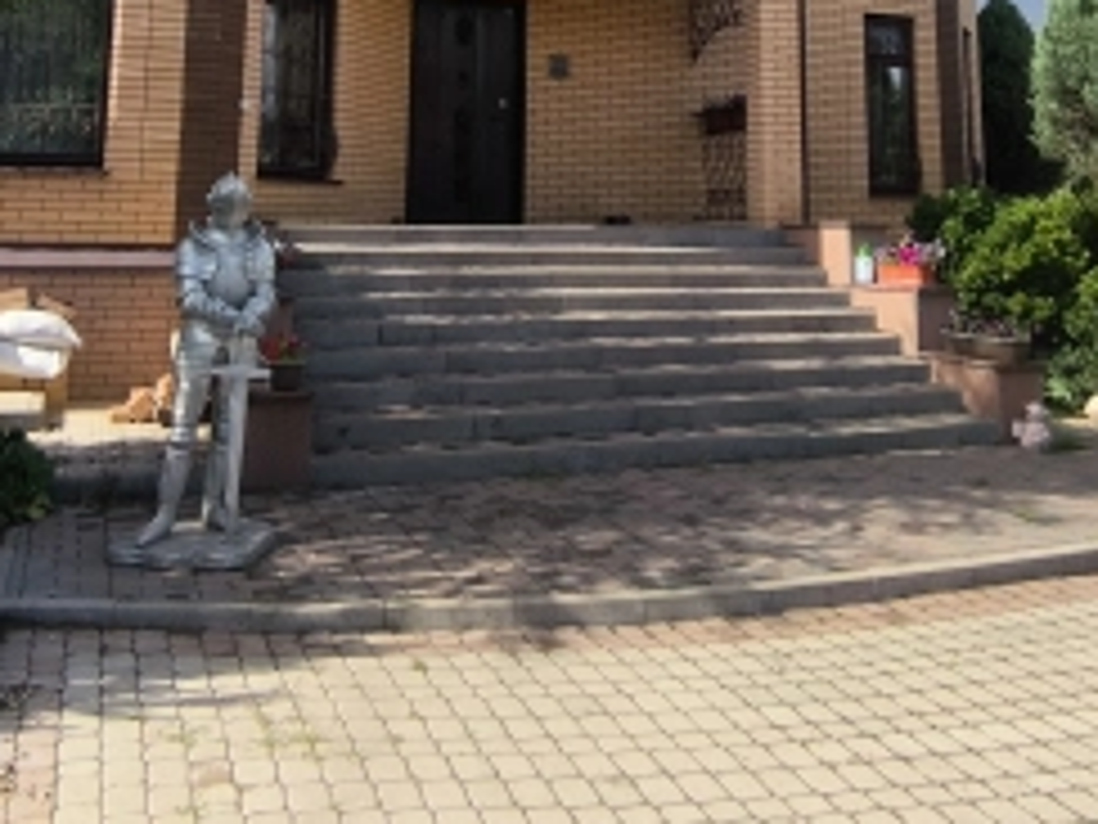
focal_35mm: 41
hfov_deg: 45.8
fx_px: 1300
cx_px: 567
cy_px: -14
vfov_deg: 32.2
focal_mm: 1.65
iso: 50
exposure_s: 1/1631
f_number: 2.2
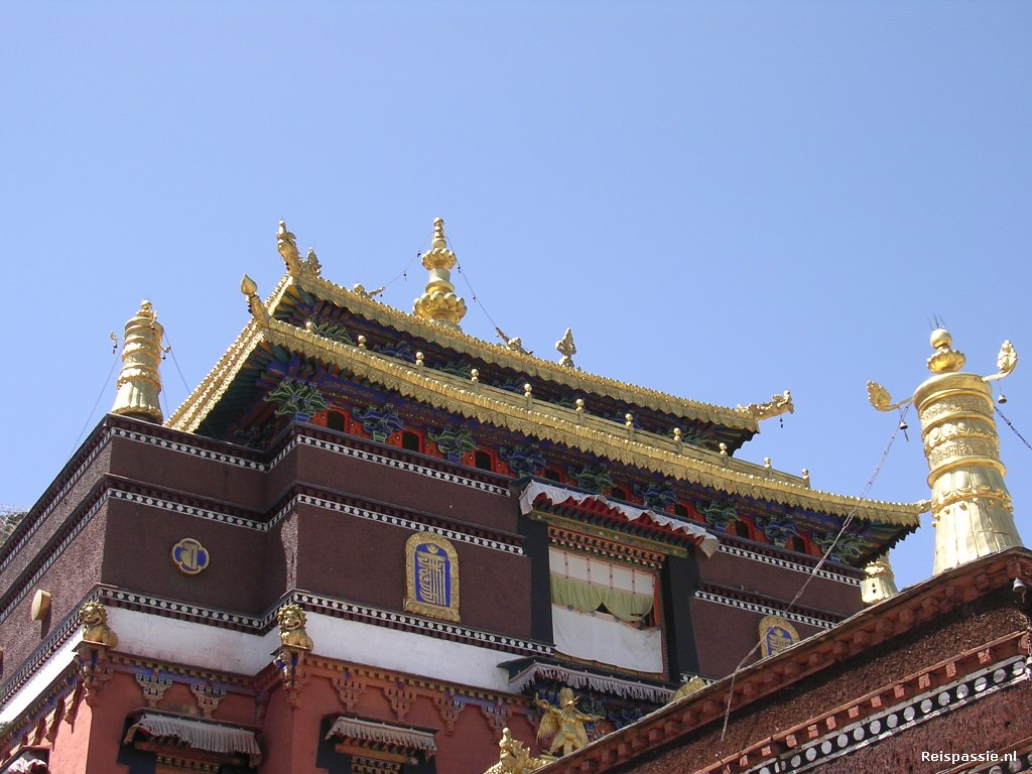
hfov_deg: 34.3
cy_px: 387
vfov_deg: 26.1
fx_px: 1670
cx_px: 516
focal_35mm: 56
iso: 100
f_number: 3.3
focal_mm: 8.5
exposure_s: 1/354
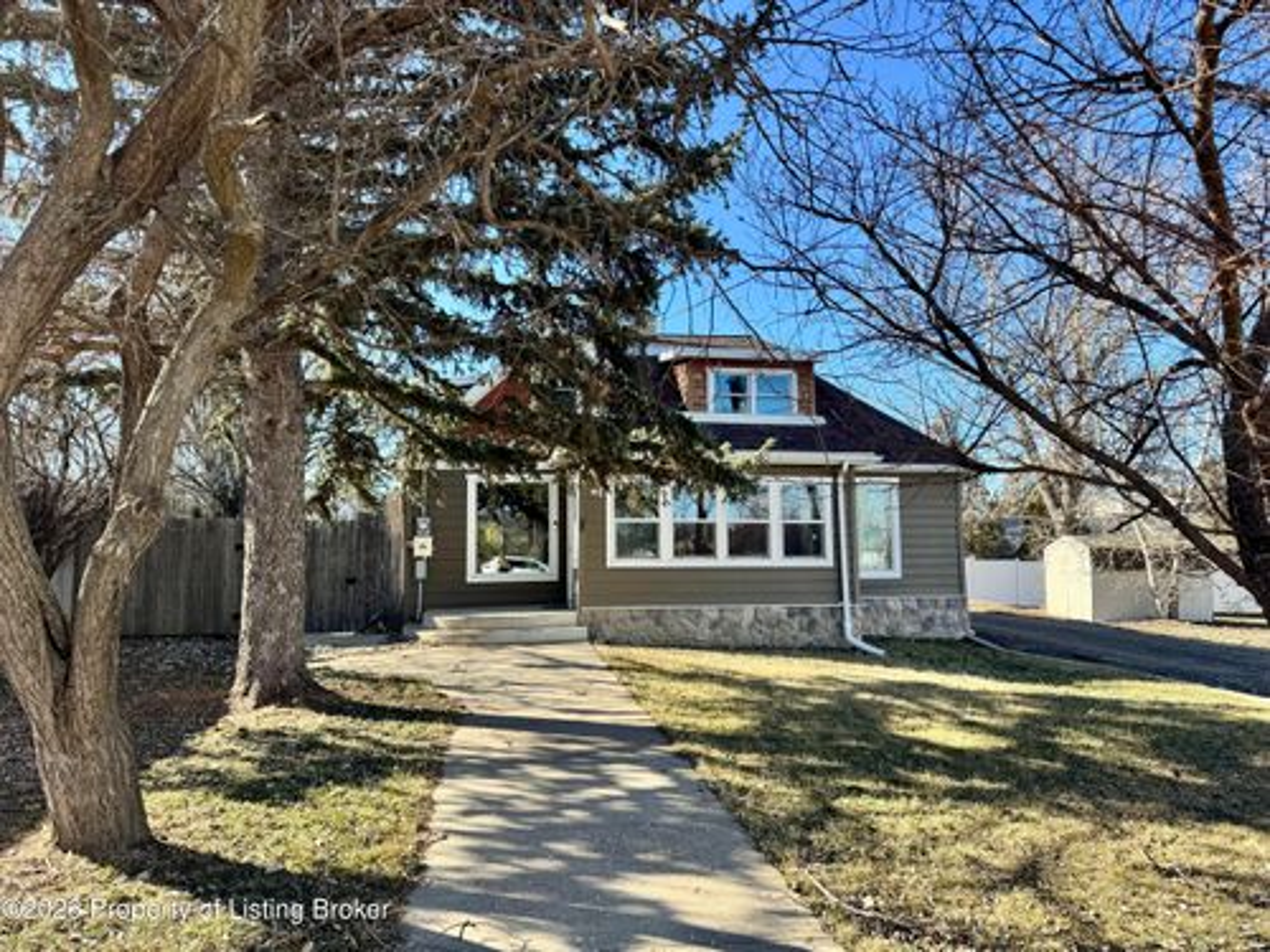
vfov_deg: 56.8
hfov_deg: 71.6
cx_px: 635
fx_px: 881
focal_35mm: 24
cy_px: 476
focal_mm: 6.76
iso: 80
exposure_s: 1/1151
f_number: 1.78
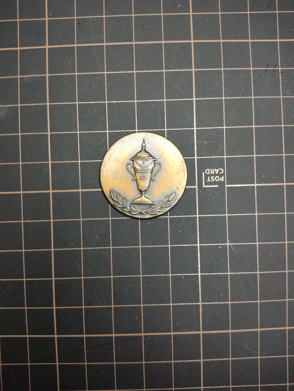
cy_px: 196
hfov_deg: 54.9
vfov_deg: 69.4
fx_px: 283
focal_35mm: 25
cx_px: 147
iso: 210
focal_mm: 4.71
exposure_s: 1/33.3
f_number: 1.79
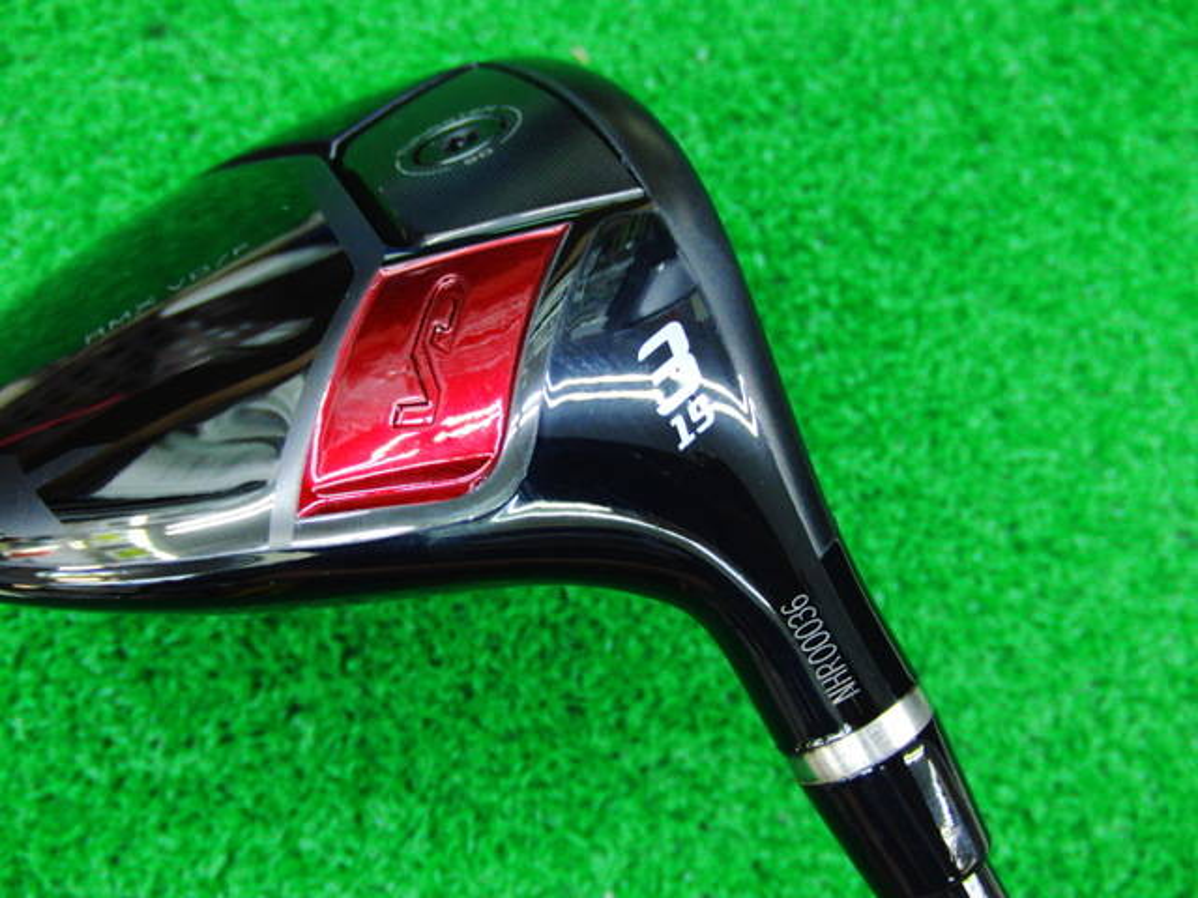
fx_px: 1281
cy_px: 449
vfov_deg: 38.7
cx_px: 599
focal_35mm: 37
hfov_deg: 50.1
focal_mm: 6.42
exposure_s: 1/20
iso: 400
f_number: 3.6
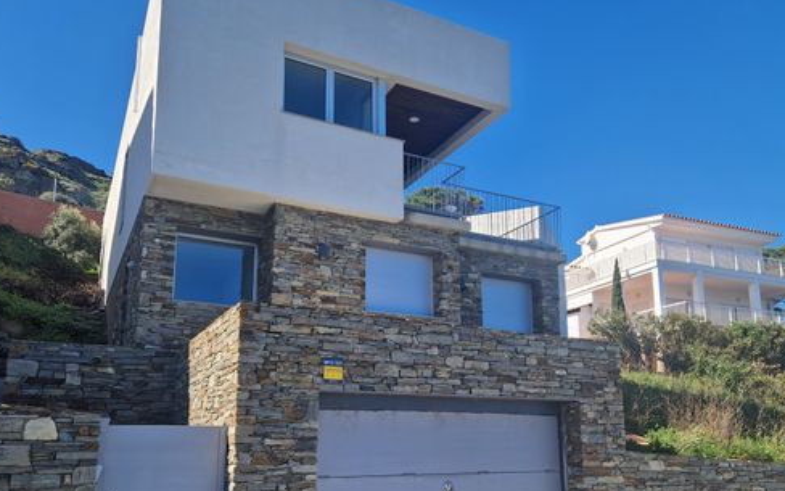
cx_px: 407
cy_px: 322
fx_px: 642
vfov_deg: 41.4
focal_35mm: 30
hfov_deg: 62.9
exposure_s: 1/872
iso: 50
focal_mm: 5.4
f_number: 1.8
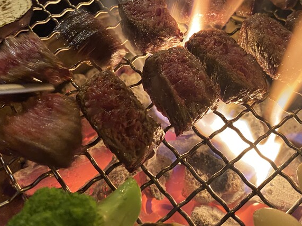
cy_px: 65
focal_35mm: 41
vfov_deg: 34.6
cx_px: 179
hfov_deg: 45.6
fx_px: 358
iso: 500
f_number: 1.8
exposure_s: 1/30
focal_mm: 4.25
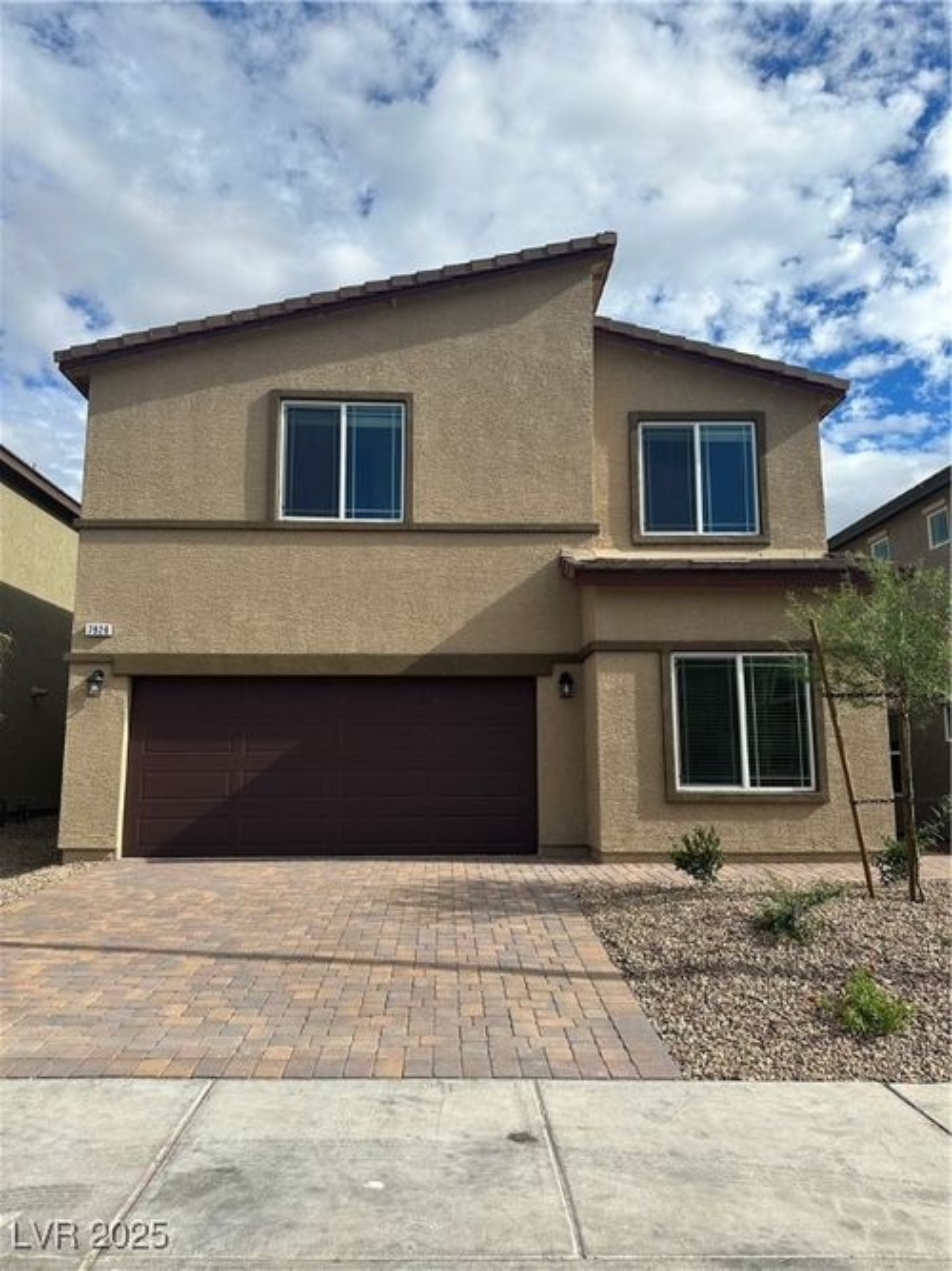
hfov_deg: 56.8
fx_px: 880
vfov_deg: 71.6
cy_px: 636
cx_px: 476
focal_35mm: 24
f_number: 1.78
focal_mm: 6.86
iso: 80
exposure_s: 1/6211
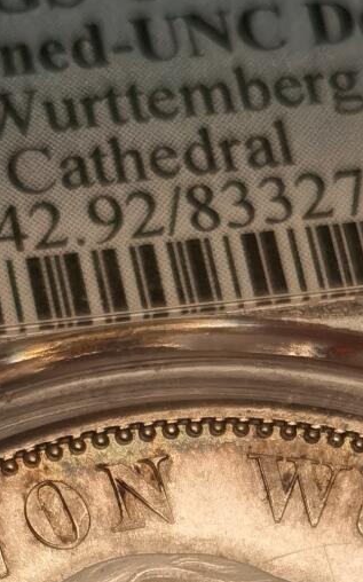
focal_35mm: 203
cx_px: 258
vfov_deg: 10.1
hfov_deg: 6.5
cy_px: 787
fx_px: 3217
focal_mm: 5.56
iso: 50
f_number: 16
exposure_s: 1/1575
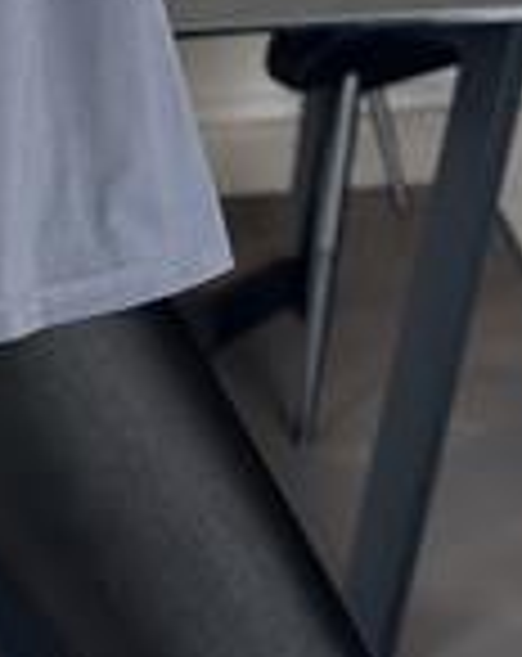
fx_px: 3161
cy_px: -333
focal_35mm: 163
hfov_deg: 9.3
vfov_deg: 11.4
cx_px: -135
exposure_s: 1/60
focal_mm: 6.86
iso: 250
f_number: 1.78
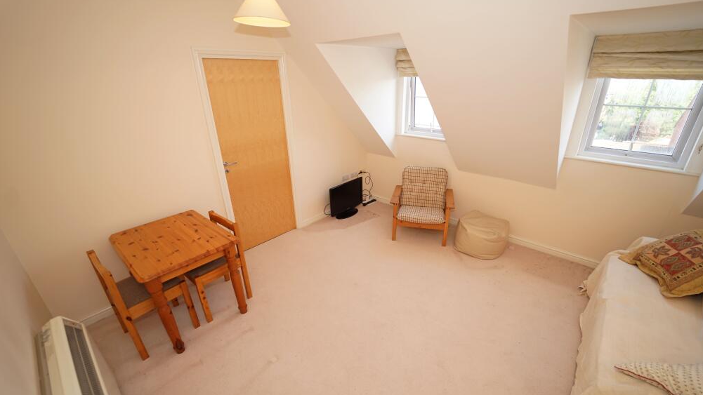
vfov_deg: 70.5
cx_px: 358
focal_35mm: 15
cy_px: 210
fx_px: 280
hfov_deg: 103.0
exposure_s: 1/60
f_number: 2.8
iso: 100
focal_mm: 14
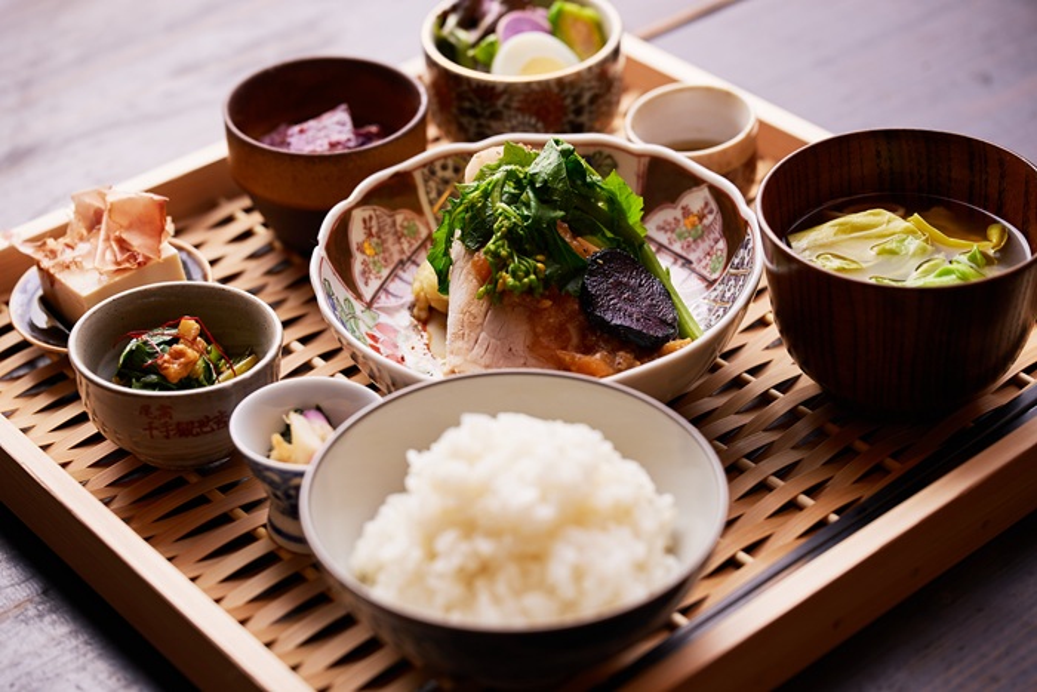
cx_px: 518
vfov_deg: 19.5
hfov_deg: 28.8
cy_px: 346
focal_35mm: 70
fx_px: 2017
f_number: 4
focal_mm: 70
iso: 200
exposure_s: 1/200
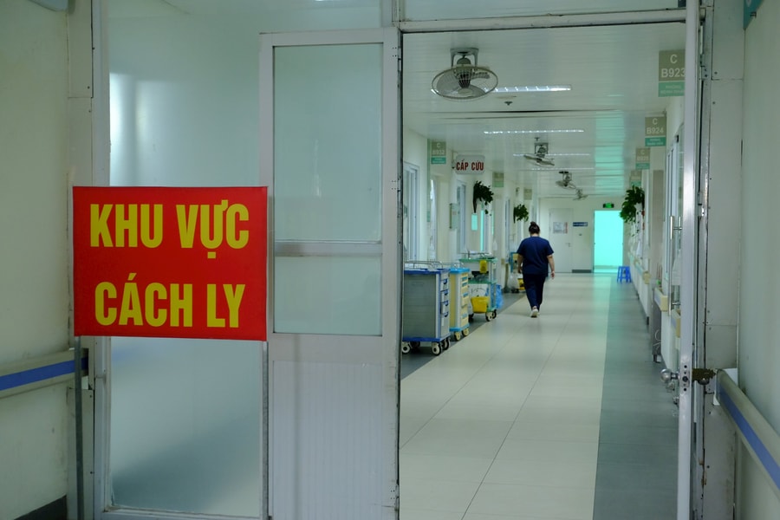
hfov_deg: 45.4
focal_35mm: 43
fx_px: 932
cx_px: 390
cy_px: 260
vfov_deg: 31.2
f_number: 3.2
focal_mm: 28.9
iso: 1600
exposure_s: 1/100
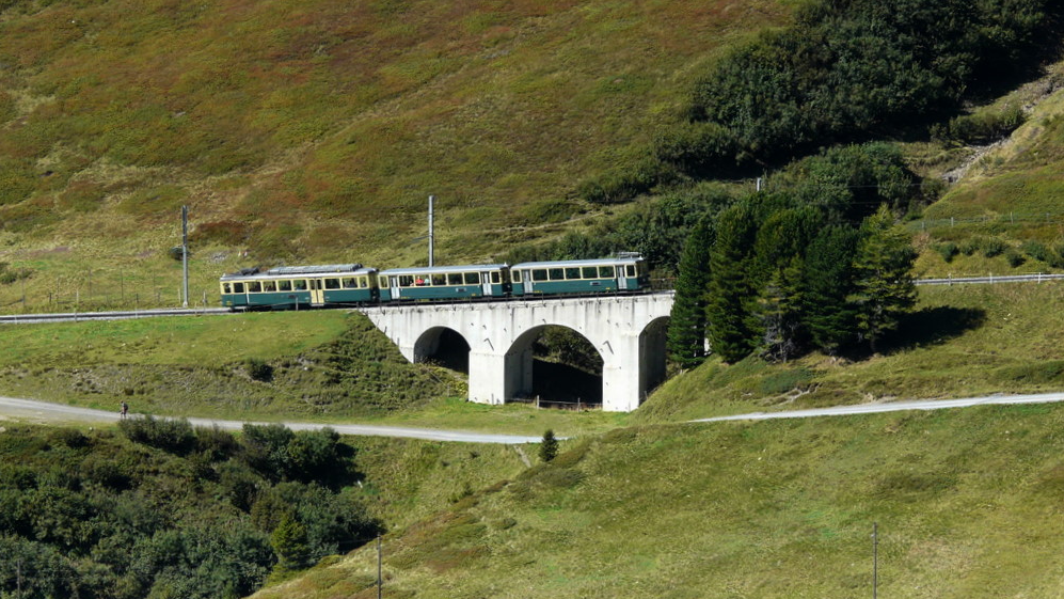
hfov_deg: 8.7
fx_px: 6997
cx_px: 531
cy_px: 303
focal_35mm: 248
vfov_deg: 4.9
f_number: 5.6
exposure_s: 1/200
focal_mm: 37.2
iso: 100
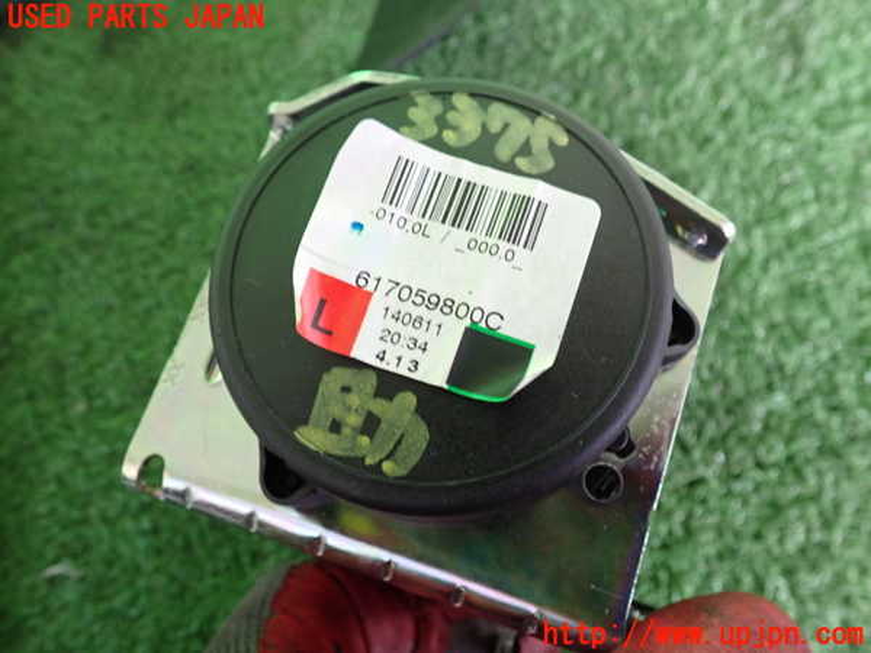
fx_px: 755
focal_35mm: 30
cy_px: 326
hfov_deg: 60.0
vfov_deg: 46.8
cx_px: 436
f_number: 2.3
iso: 400
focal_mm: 5.4
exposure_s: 1/30
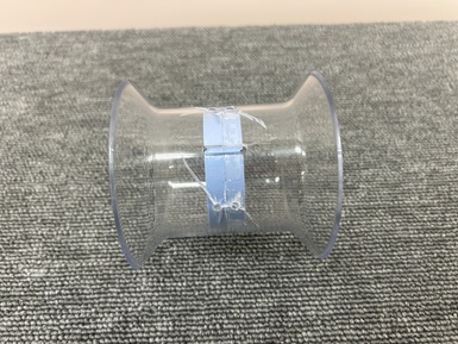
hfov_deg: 65.3
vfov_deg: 51.4
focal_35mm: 27
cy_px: 176
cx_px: 228
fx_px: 357
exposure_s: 1/120
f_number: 1.5
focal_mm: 5.7
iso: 80
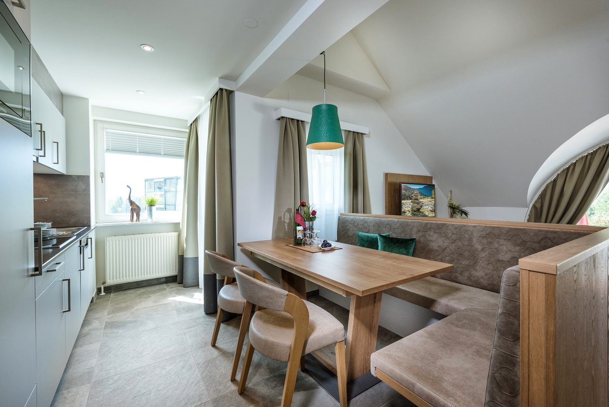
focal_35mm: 16
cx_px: 304
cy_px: 204
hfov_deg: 96.7
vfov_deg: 73.8
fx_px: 271
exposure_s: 1/30
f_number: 9.5
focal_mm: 16
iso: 280
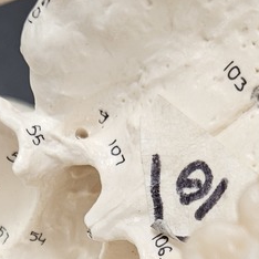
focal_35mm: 87
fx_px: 736
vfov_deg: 18.8
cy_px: 319
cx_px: 45
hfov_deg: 19.7
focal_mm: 5.4
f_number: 1.8
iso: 125
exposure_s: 1/120
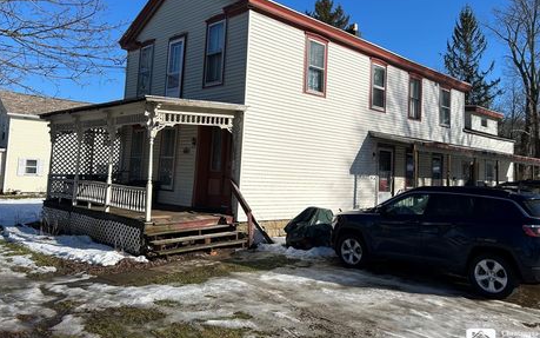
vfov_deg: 41.7
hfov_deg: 62.8
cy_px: 137
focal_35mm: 30
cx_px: 289
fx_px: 442
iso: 50
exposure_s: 1/6211
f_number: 1.5
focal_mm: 5.7
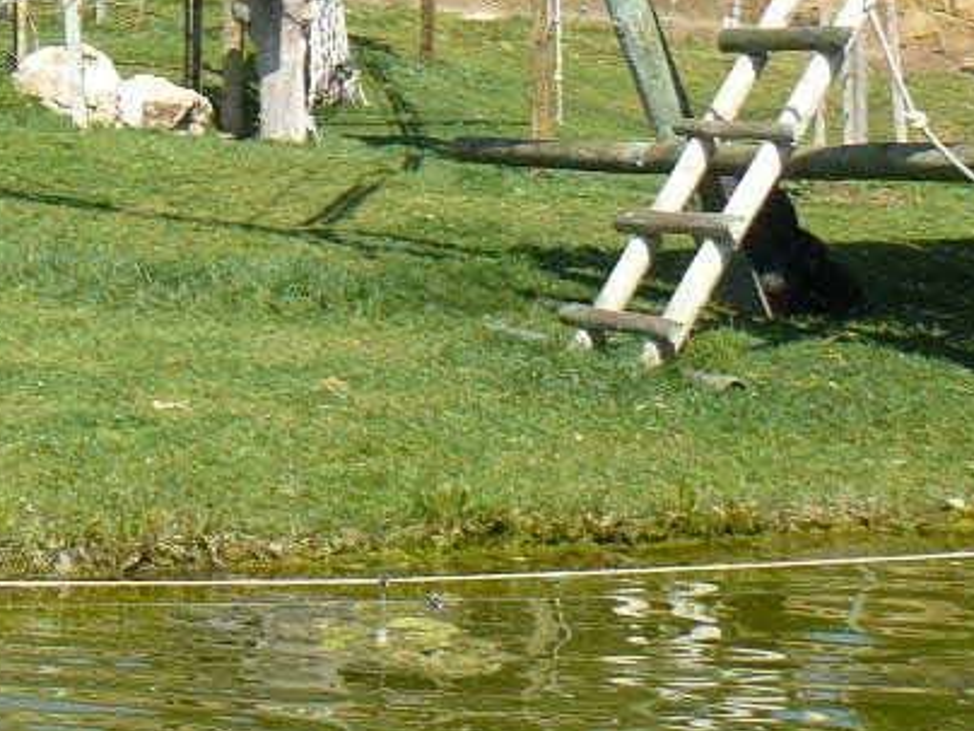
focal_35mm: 114
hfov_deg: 17.0
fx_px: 3208
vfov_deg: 12.6
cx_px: 77
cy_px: -239
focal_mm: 6
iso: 100
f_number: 5.6
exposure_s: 1/250
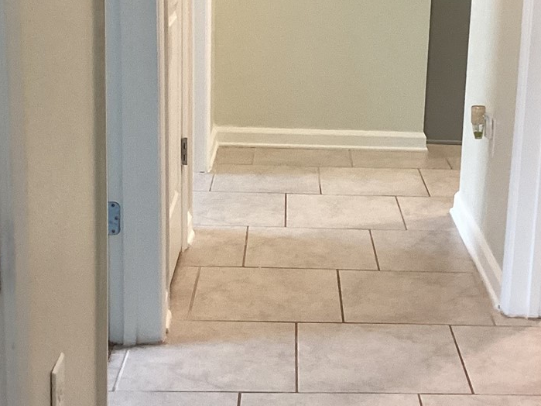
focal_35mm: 71
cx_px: 379
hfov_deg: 27.2
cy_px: 164
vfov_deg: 20.7
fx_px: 1109
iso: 160
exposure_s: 1/60
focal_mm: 3.3
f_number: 2.4
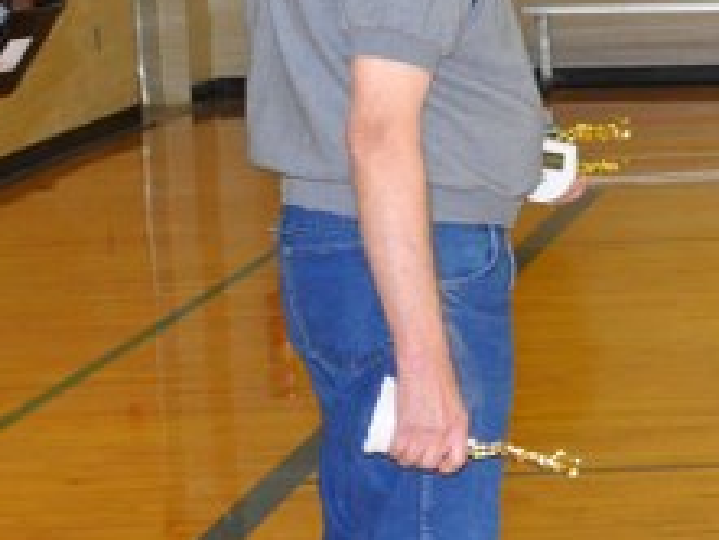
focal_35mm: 167
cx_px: 1874
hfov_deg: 10.0
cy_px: 163
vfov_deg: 8.9
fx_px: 3471
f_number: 6.3
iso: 1000
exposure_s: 1/60
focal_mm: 20
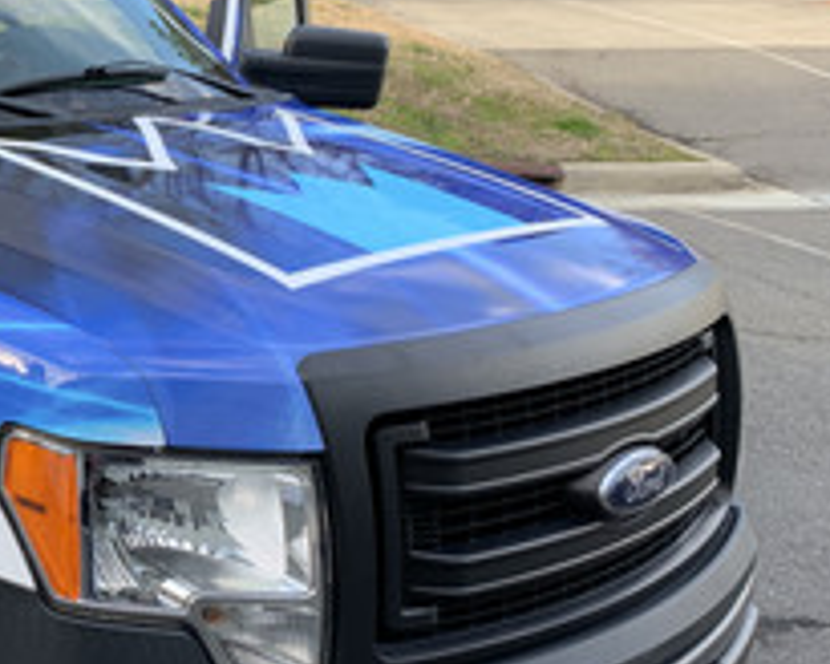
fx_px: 1523
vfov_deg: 24.6
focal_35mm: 62
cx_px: -138
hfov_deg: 27.3
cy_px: 306
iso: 25
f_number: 1.8
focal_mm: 4.25
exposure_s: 1/242
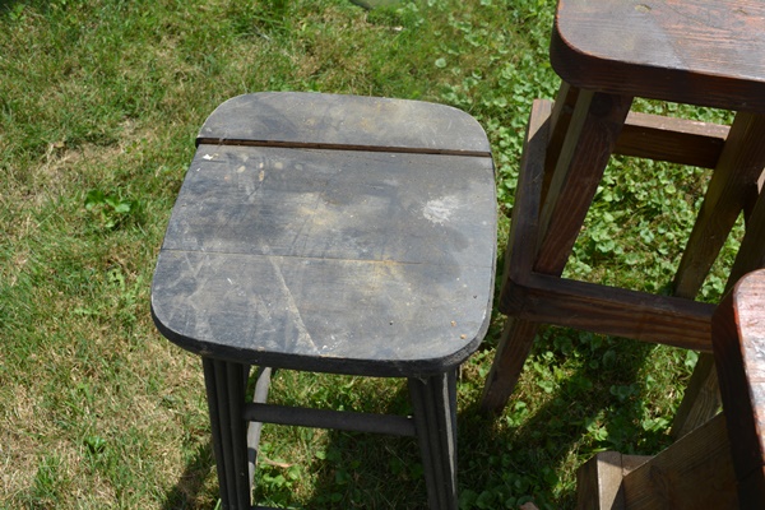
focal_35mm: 33
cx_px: 382
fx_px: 701
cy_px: 255
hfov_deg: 57.2
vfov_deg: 40.0
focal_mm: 22
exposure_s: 1/250
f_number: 8
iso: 160
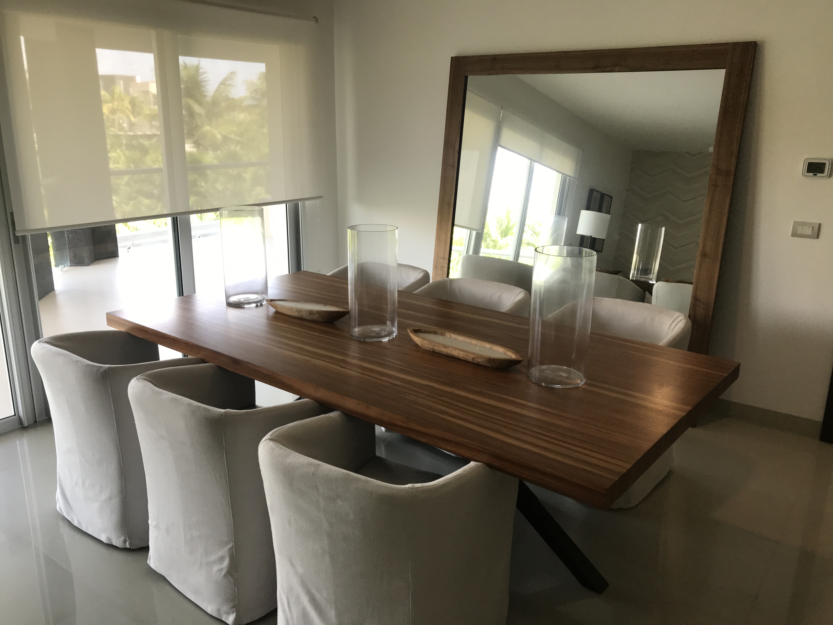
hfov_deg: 63.4
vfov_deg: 49.7
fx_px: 674
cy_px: 312
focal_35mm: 28
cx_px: 416
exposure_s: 1/120
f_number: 1.8
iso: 40
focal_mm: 3.99
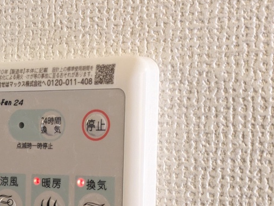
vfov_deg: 15.1
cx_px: 41
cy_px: 190
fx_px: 768
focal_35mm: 97
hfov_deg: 19.9
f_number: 1.89
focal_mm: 5.43
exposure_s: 1/40
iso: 655
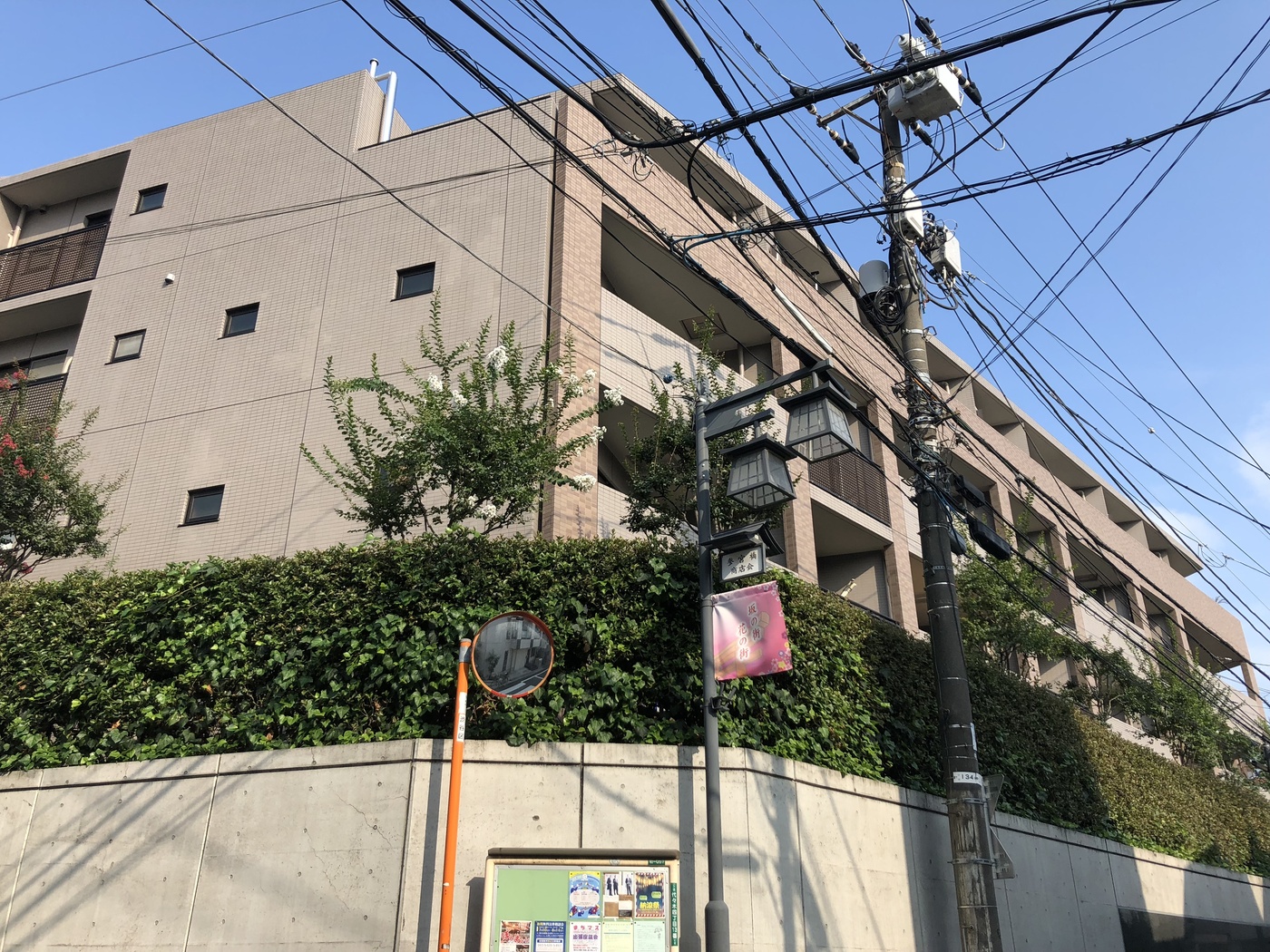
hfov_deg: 63.4
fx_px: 1027
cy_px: 476
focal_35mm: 28
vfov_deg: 49.7
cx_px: 635
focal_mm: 3.99
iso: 20
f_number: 1.8
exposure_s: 1/1200
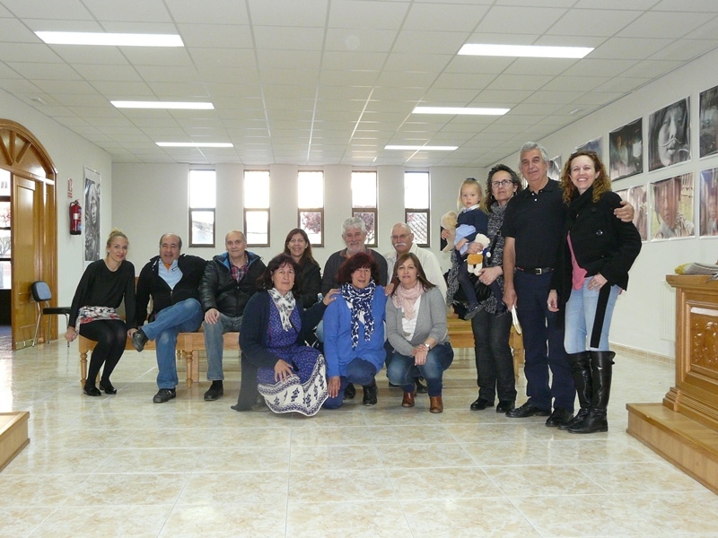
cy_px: 269
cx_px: 359
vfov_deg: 42.9
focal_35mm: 33
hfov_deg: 55.4
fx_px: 684
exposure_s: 1/30
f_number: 2.8
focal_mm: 4.6
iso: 200
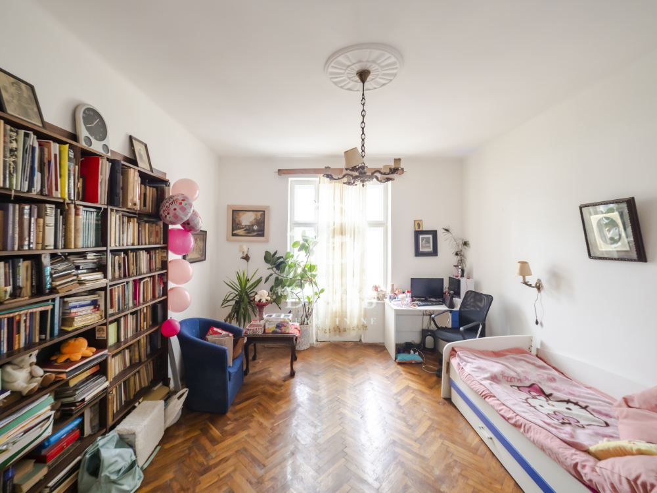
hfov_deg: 102.1
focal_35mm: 14
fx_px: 266
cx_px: 328
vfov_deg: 85.7
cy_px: 246
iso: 400
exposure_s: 1/4
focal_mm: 7
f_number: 4
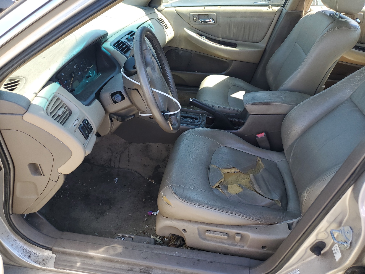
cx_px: 182
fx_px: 274
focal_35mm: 26
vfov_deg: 53.1
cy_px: 137
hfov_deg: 67.3
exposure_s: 1/294
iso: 50
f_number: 1.5
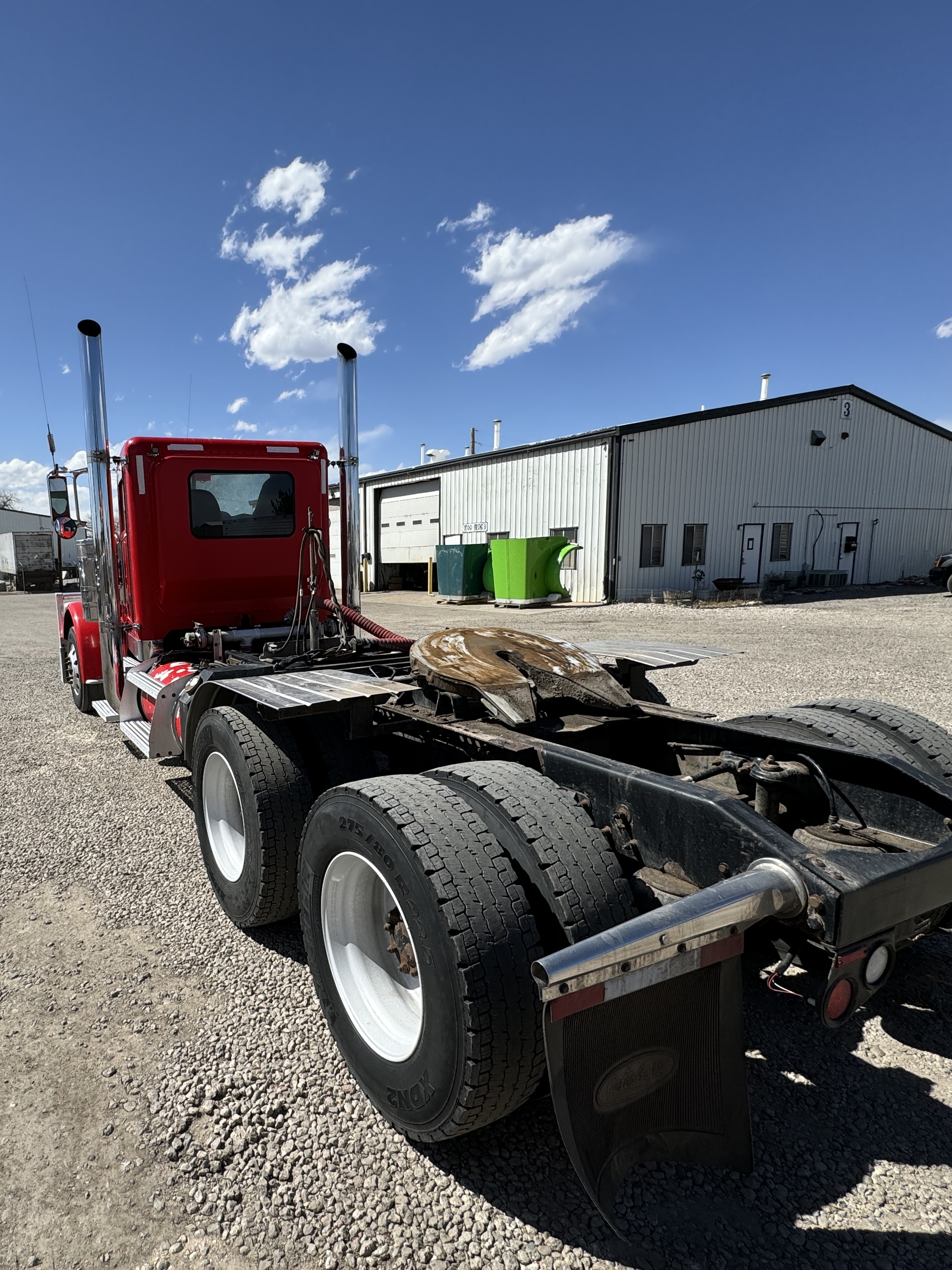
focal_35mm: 20
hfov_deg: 63.6
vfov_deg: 81.6
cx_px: 288
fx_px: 733
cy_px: 678
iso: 50
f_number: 2.2
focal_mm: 2.22
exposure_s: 1/2146
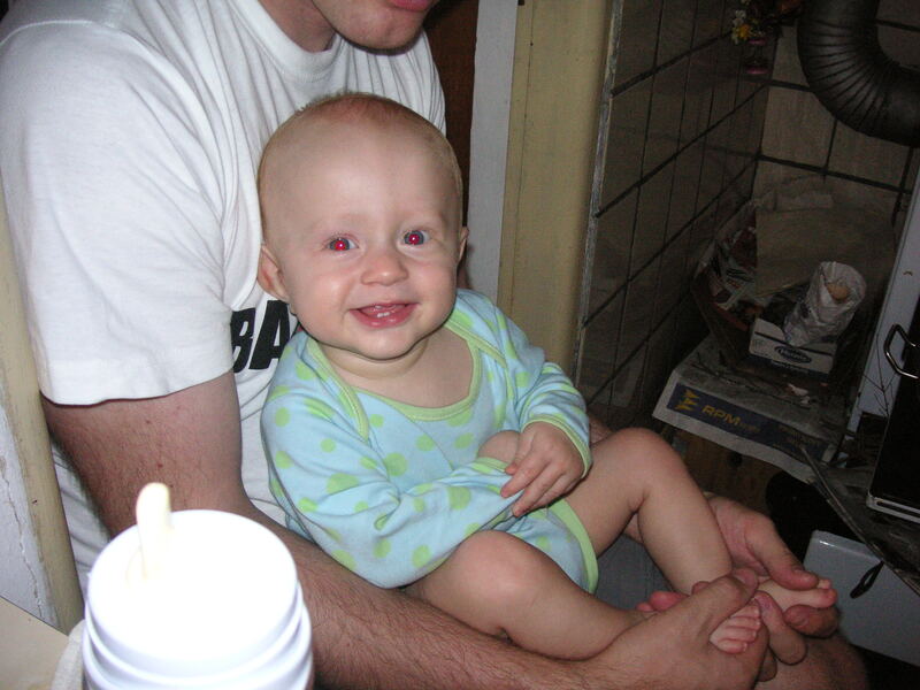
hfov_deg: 50.1
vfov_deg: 38.7
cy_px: 345
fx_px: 983
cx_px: 460
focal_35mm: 37
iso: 160
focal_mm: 6.1
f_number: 2.8
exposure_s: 1/45
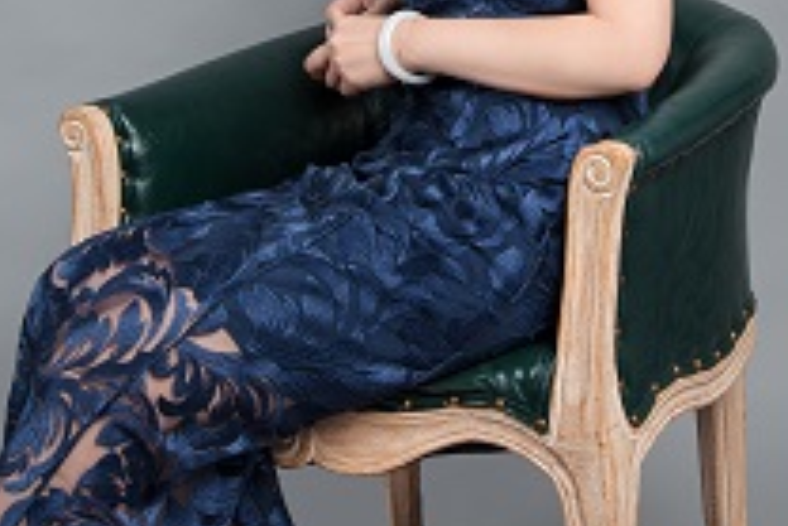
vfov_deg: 15.0
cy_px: -61
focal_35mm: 89
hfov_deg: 22.8
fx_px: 1949
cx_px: 475
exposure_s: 1/160
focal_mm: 40
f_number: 10
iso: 80
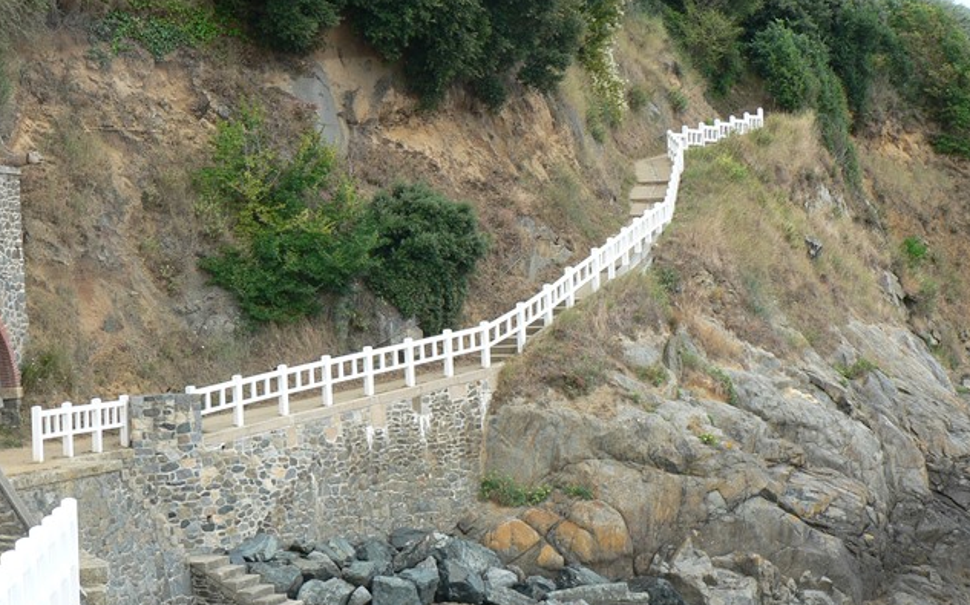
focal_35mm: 104
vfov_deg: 12.6
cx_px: 486
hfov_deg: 20.0
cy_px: 282
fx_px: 2748
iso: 64
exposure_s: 1/160
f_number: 4
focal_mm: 16.5
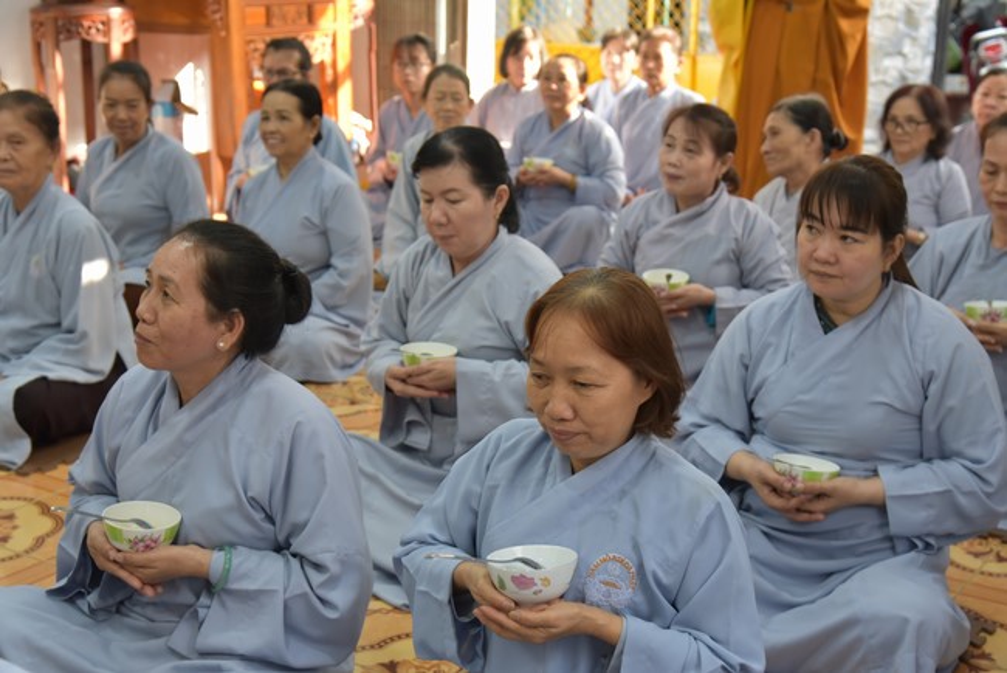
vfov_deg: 26.0
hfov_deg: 38.2
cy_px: 336
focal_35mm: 52
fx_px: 1455
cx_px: 504
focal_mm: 52
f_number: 5
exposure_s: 1/100
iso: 1600
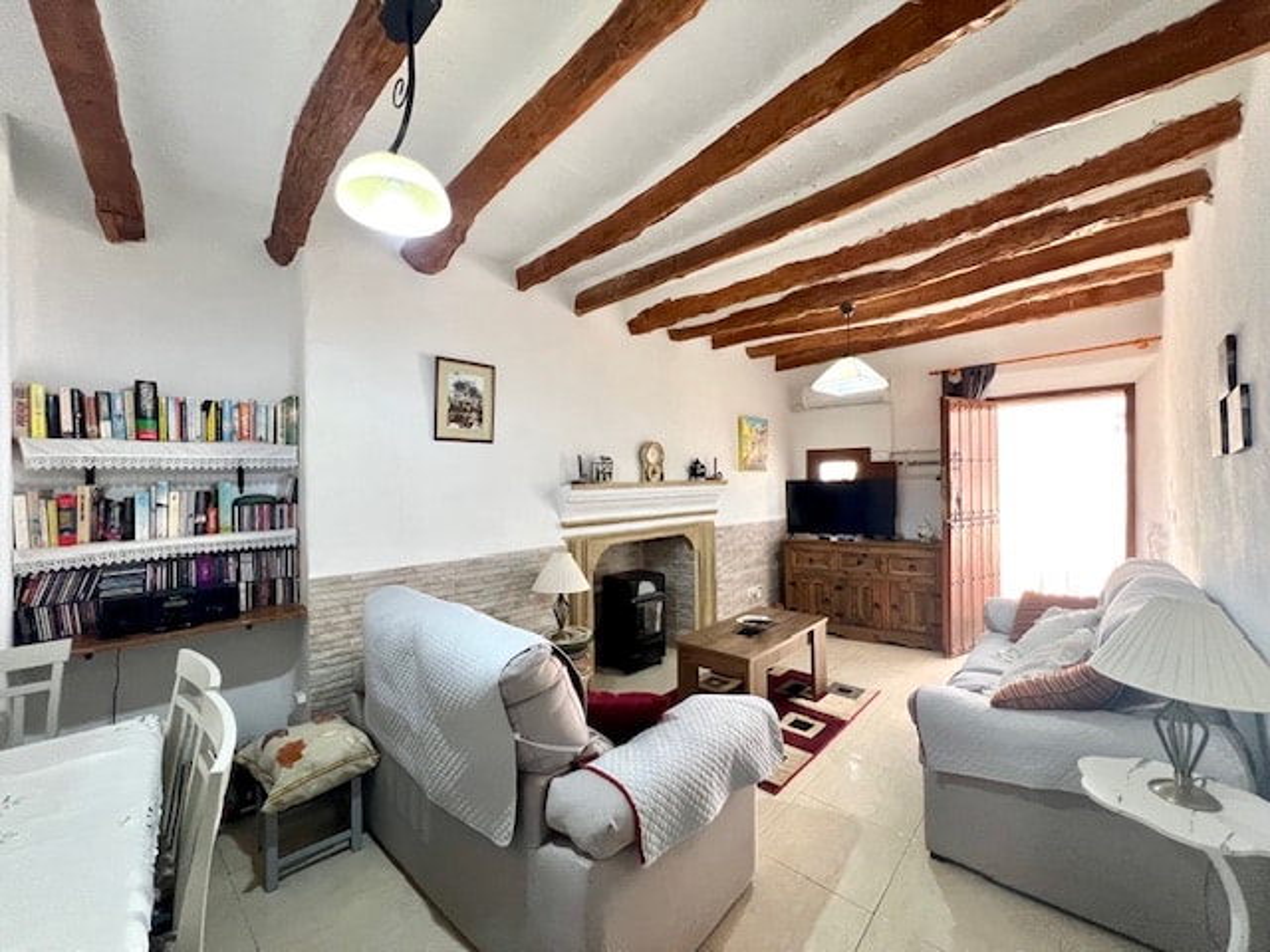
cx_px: 635
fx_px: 477
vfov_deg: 89.9
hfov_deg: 106.2
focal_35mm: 13
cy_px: 476
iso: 200
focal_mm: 1.57
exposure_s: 1/100
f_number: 1.8
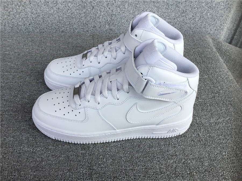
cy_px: 90
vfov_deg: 45.4
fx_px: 217
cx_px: 121
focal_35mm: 31
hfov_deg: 58.4
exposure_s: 1/627
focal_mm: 3.3
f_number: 2.4
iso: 25
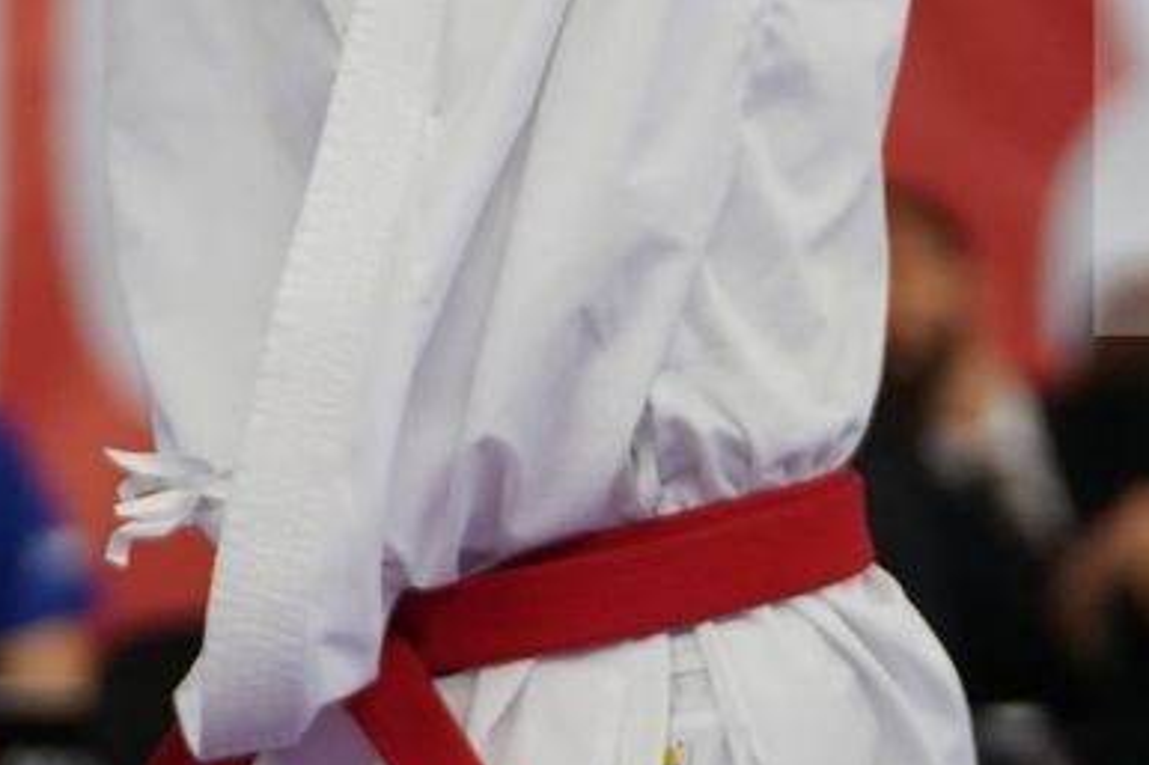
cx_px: 363
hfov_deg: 3.8
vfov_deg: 2.6
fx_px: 17099
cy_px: 65
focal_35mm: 536
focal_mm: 115
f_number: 2.8
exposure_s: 1/1000
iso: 1250
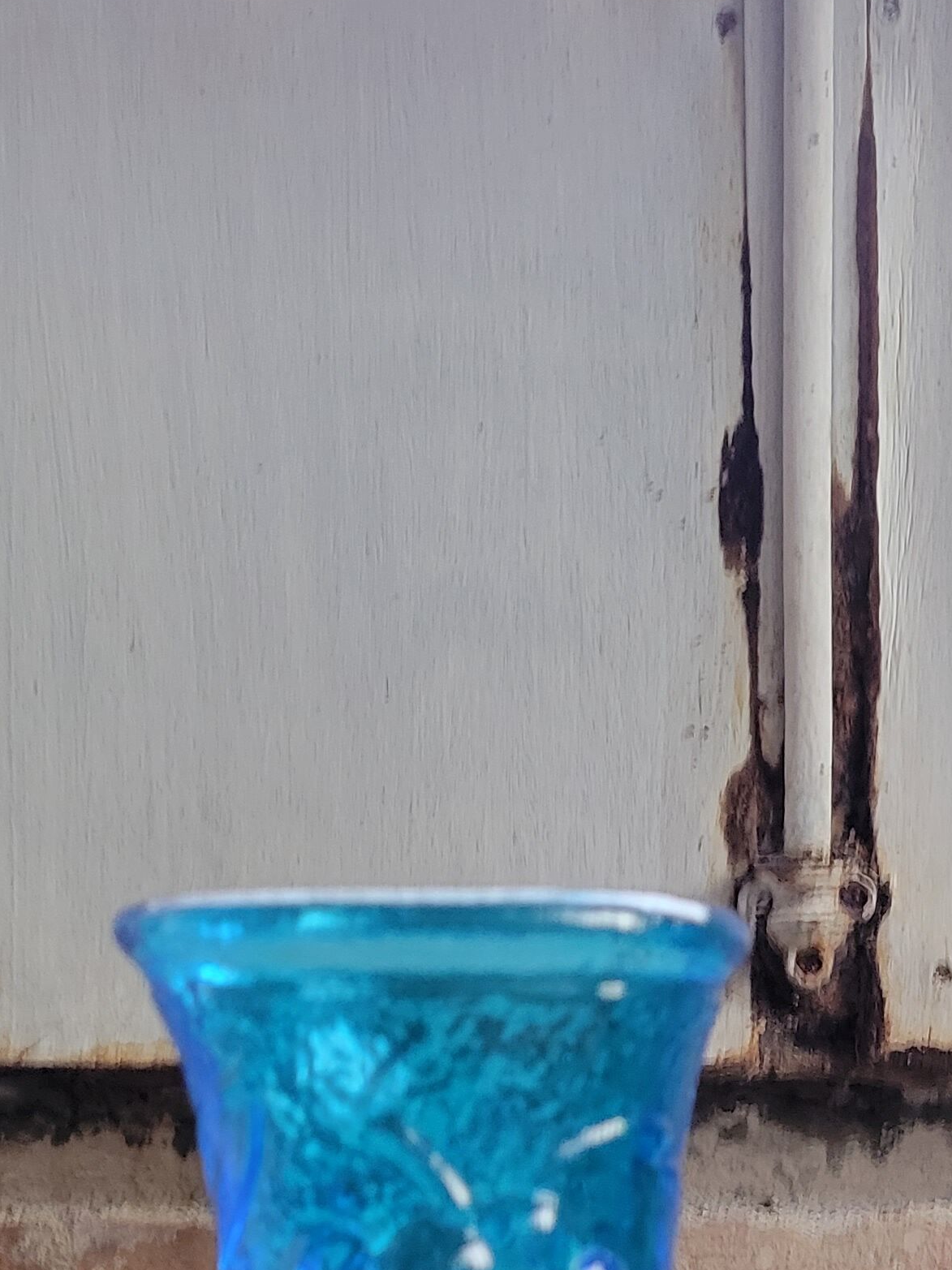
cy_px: 1430
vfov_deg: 26.5
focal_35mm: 67
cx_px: 849
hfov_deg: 21.5
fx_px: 2458
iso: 250
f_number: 1.8
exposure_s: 1/50
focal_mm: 5.4
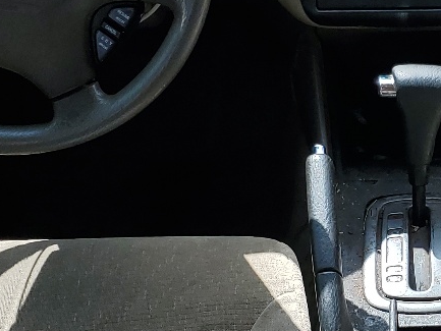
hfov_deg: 20.0
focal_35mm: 96
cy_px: 239
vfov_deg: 15.4
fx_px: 1223
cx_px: 410
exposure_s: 1/1250
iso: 50
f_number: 1.5
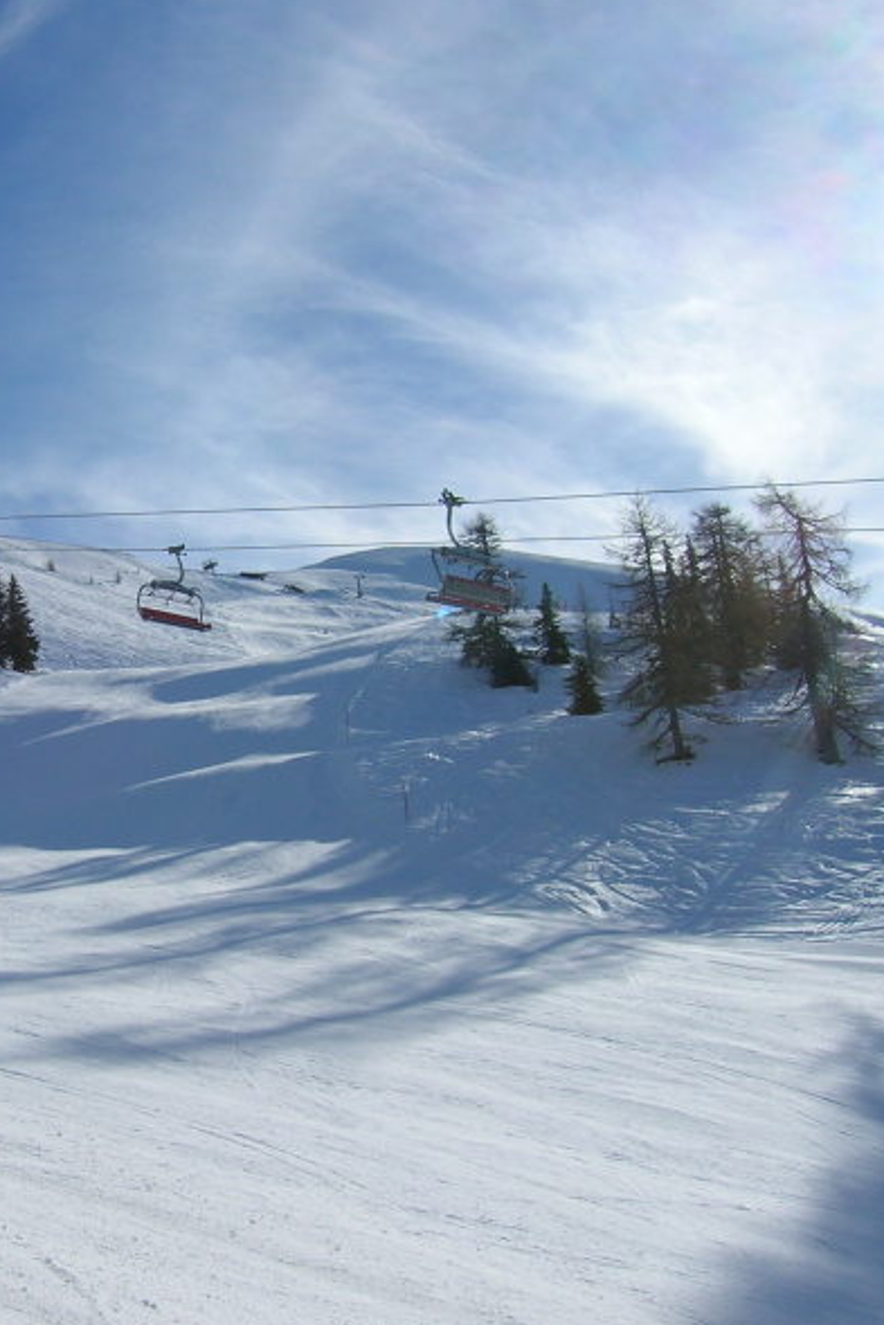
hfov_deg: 27.4
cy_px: 662
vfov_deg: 41.1
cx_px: 153
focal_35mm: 48
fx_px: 1767
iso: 50
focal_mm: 5.7
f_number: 4.9
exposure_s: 1/978
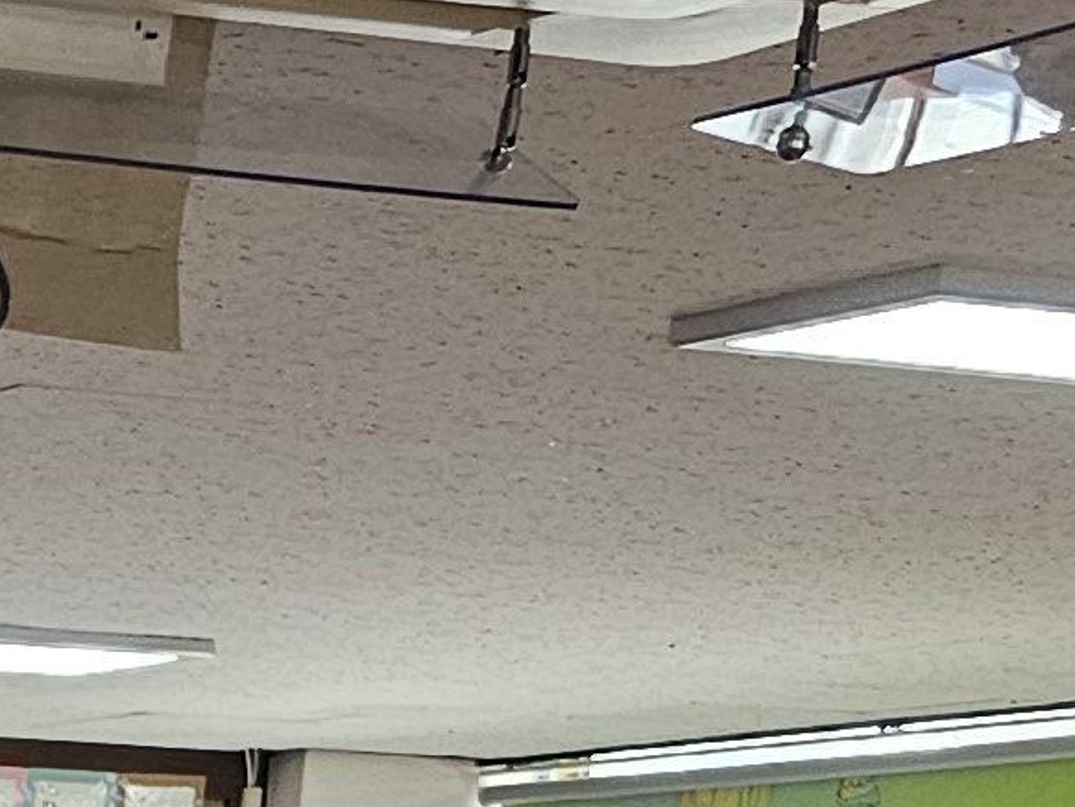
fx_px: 4909
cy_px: 2135
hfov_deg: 10.8
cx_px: -1420
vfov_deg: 8.4
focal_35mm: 158
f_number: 1.7
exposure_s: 1/120
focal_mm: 6.3
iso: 160
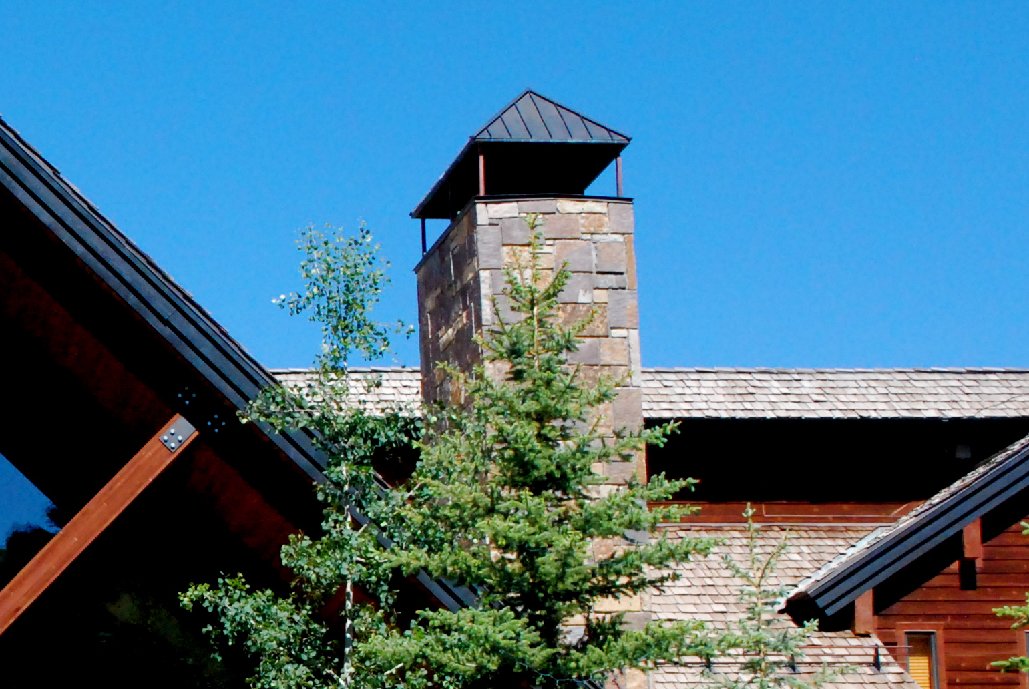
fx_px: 2805
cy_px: 605
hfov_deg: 19.6
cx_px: -184
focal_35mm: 98
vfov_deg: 13.9
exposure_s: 1/1250
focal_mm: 26
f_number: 9
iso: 1600
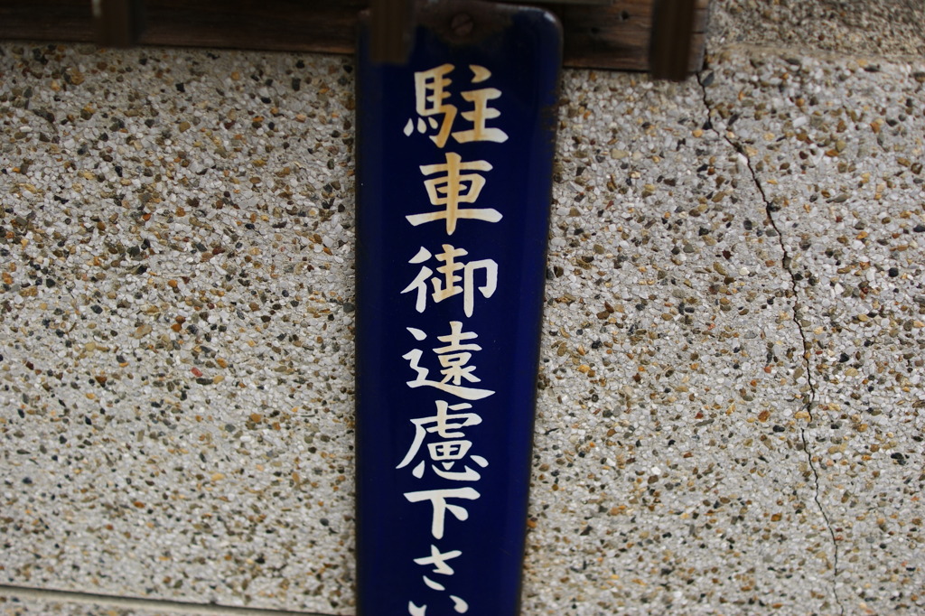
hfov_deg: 37.9
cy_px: 308
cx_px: 462
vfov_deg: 25.7
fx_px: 1348
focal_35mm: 52
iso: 100
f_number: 2.8
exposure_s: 1/125
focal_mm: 35
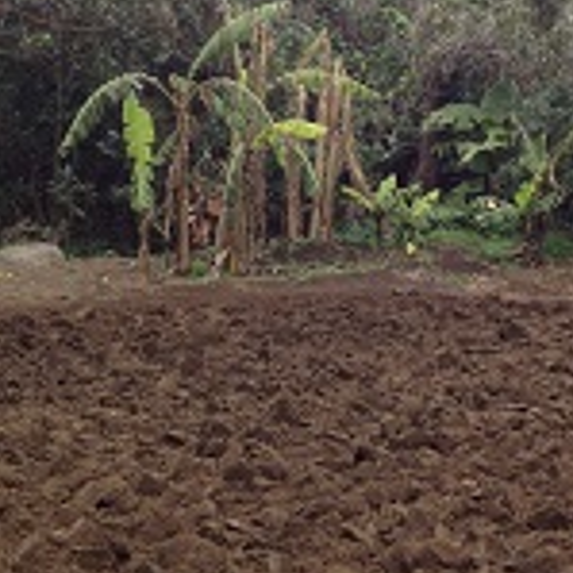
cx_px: 392
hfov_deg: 20.8
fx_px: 1554
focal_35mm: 83
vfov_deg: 20.8
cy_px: 200
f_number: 2.4
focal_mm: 4.28
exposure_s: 1/250
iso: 50
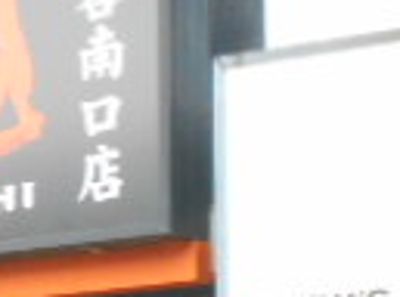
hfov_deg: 7.7
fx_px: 2869
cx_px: -338
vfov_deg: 5.9
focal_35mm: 249
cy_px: 427
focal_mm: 8.8
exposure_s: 1/250
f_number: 4.5
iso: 640
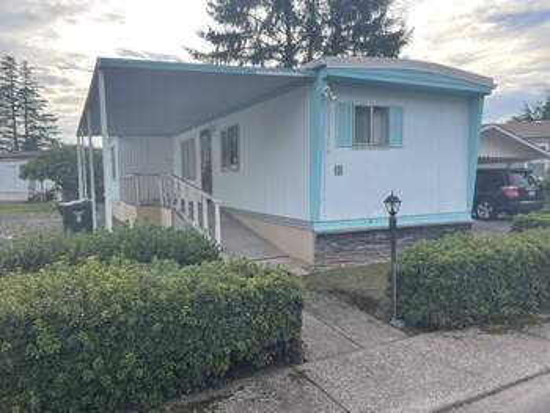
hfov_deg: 67.3
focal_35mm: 26
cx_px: 275
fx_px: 413
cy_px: 206
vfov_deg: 53.1
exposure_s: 1/1014
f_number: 1.6
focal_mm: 4.2
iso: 32
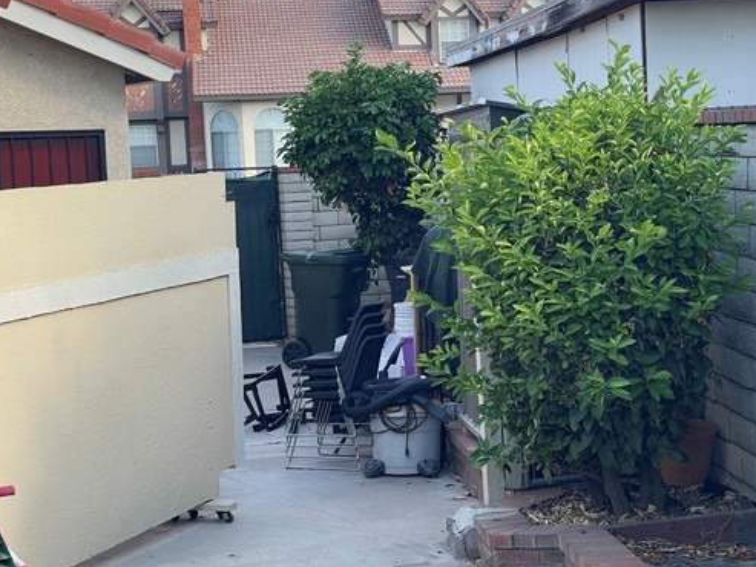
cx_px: 452
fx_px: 1813
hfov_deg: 23.5
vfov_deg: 17.8
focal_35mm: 83
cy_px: 299
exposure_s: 1/159
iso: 20
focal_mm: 7.5
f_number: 2.2
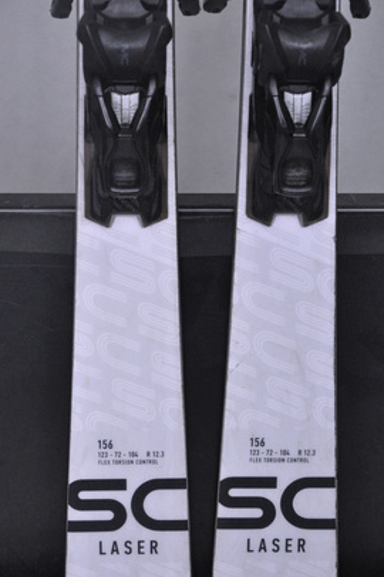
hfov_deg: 11.0
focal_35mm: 125
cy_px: 316
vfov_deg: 16.5
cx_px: 207
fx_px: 1996
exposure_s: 1/125
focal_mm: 75
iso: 3200
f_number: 8
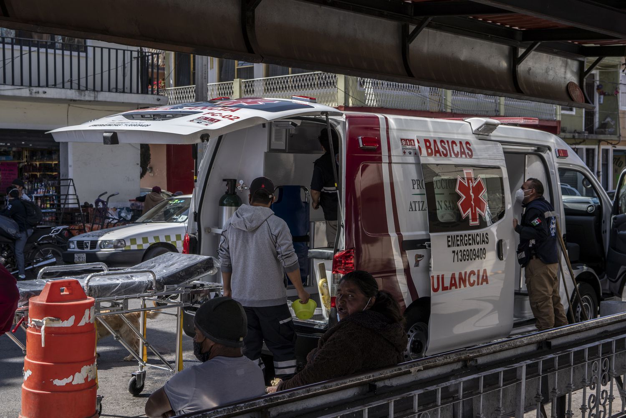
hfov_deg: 37.9
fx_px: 913
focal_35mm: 52
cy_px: 209
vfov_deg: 25.8
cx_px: 313
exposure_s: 1/400
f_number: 5.6
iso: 100
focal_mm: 35
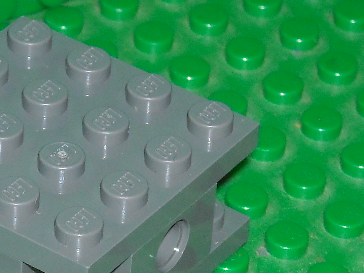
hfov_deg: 6.6
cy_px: 141
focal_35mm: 298
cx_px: 50
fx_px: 3134
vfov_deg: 5.0
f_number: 4.7
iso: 200
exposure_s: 1/125
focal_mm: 17.1
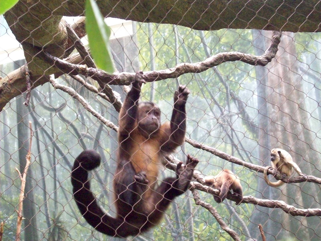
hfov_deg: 25.3
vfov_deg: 19.1
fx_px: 714
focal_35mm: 77
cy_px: 120
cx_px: 160
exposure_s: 1/204
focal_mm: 12.8
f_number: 4.2
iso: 443
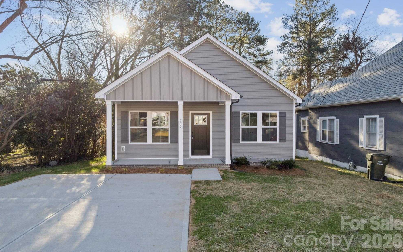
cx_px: 198
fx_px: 253
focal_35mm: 23
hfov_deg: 77.1
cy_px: 118
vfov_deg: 53.0
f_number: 2.8
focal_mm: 8.4
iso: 110
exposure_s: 1/120
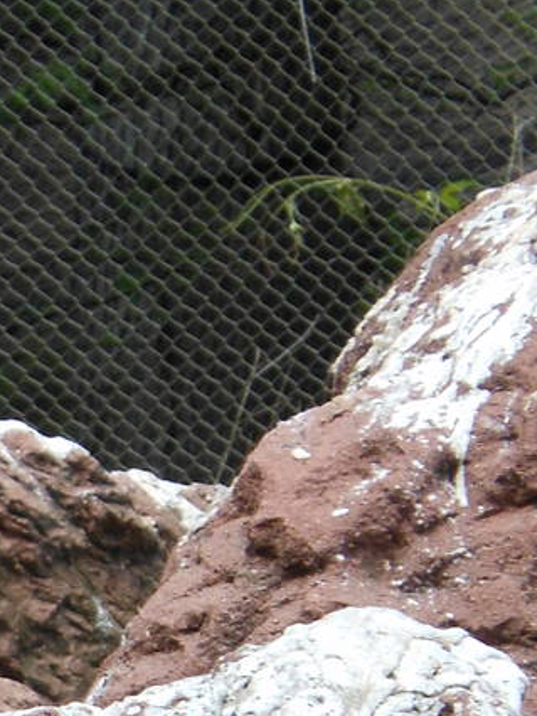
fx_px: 15257
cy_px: 546
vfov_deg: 2.7
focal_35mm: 738
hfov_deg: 2.0
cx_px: -177
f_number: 5.6
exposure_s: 1/60
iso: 80
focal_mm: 35
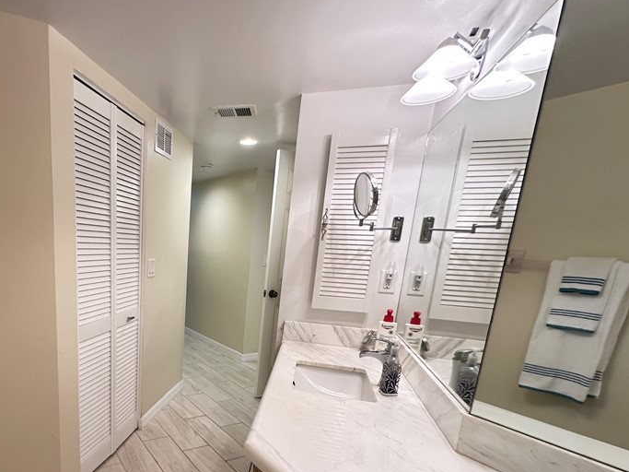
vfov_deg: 61.3
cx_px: 169
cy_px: 328
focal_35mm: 21
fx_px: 382
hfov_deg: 74.2
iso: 250
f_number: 2.2
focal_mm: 2.22
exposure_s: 1/60
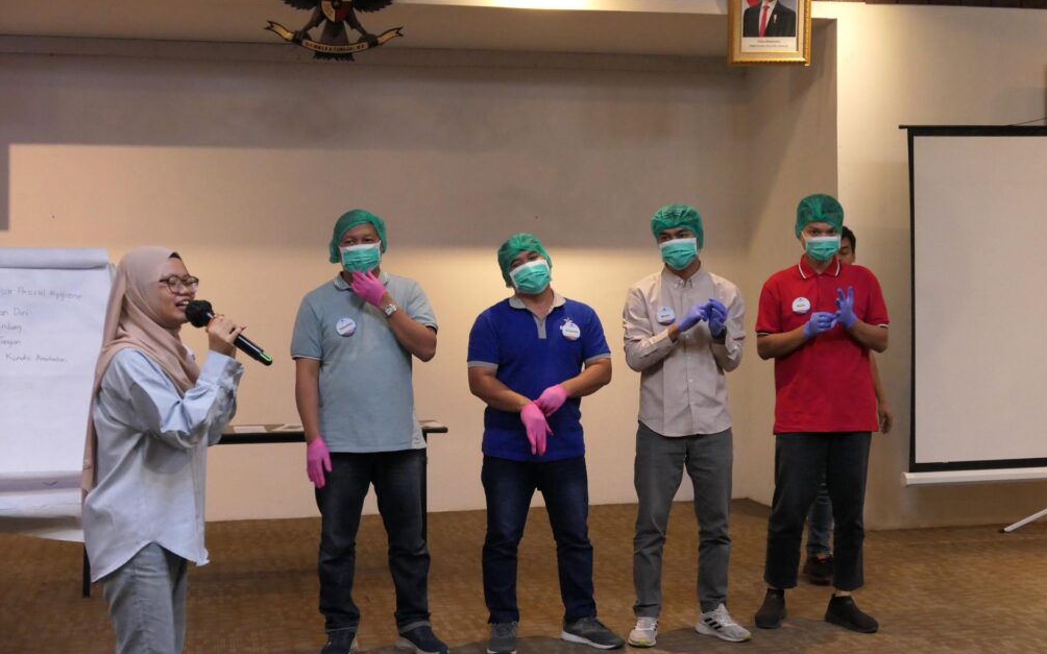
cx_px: 533
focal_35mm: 52
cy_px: 303
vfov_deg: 24.9
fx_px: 1483
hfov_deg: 38.9
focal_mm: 18.3
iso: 3200
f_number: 2.8
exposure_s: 1/100
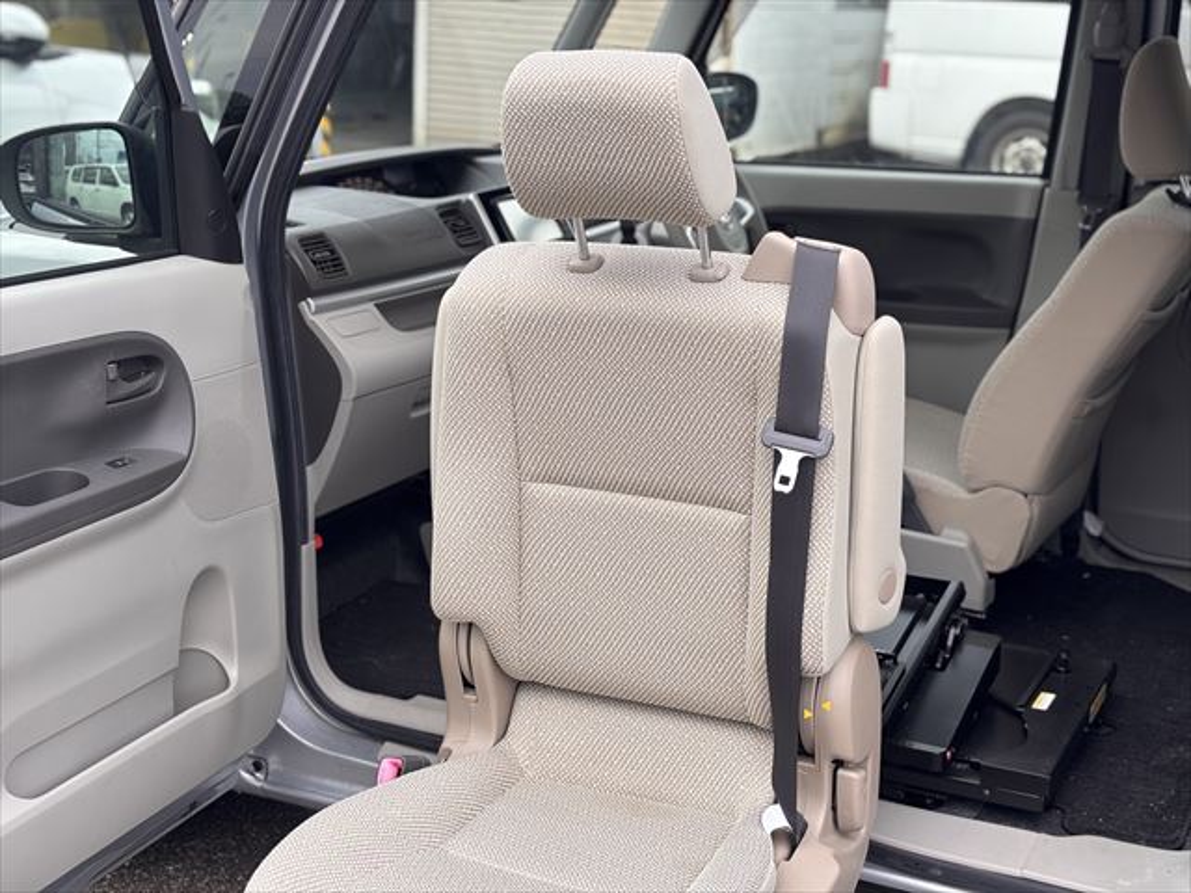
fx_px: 1789
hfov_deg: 36.8
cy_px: 446
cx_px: 596
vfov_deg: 28.0
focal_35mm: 52
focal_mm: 5.96
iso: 40
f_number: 1.6
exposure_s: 1/169
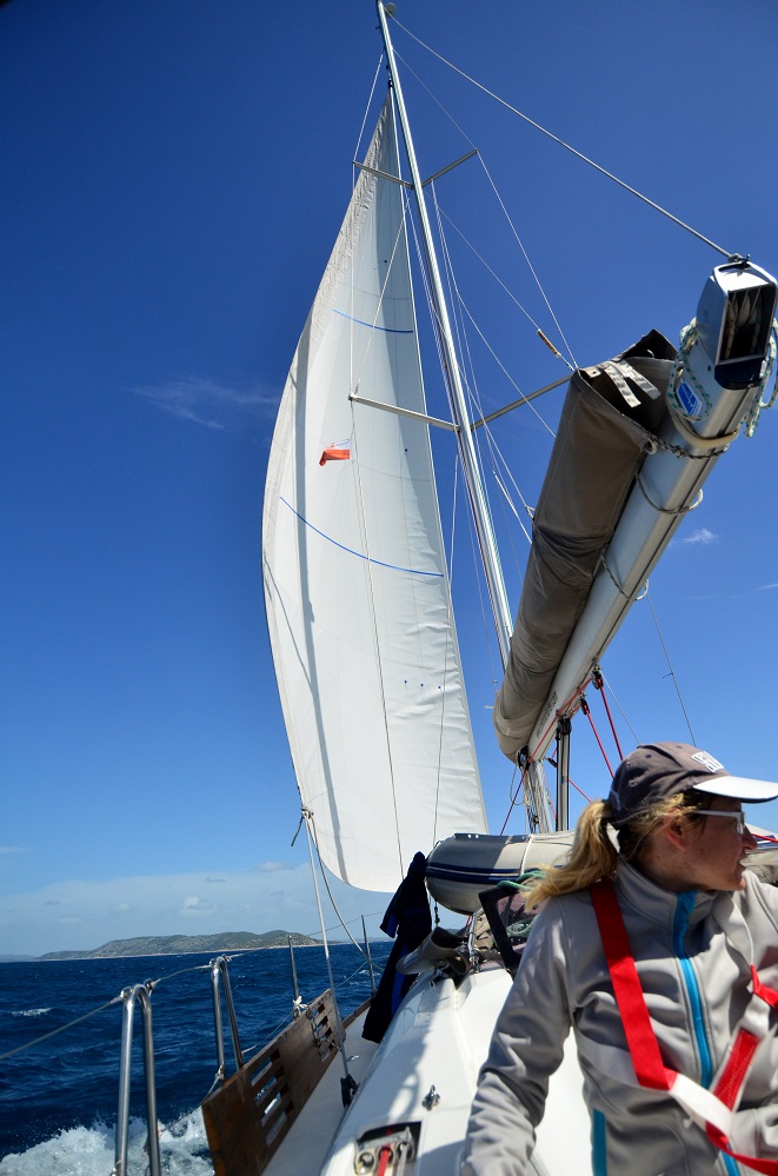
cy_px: 588
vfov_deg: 90.1
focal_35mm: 18
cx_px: 389
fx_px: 587
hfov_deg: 67.1
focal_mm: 12
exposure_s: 1/8000
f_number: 4.5
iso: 450
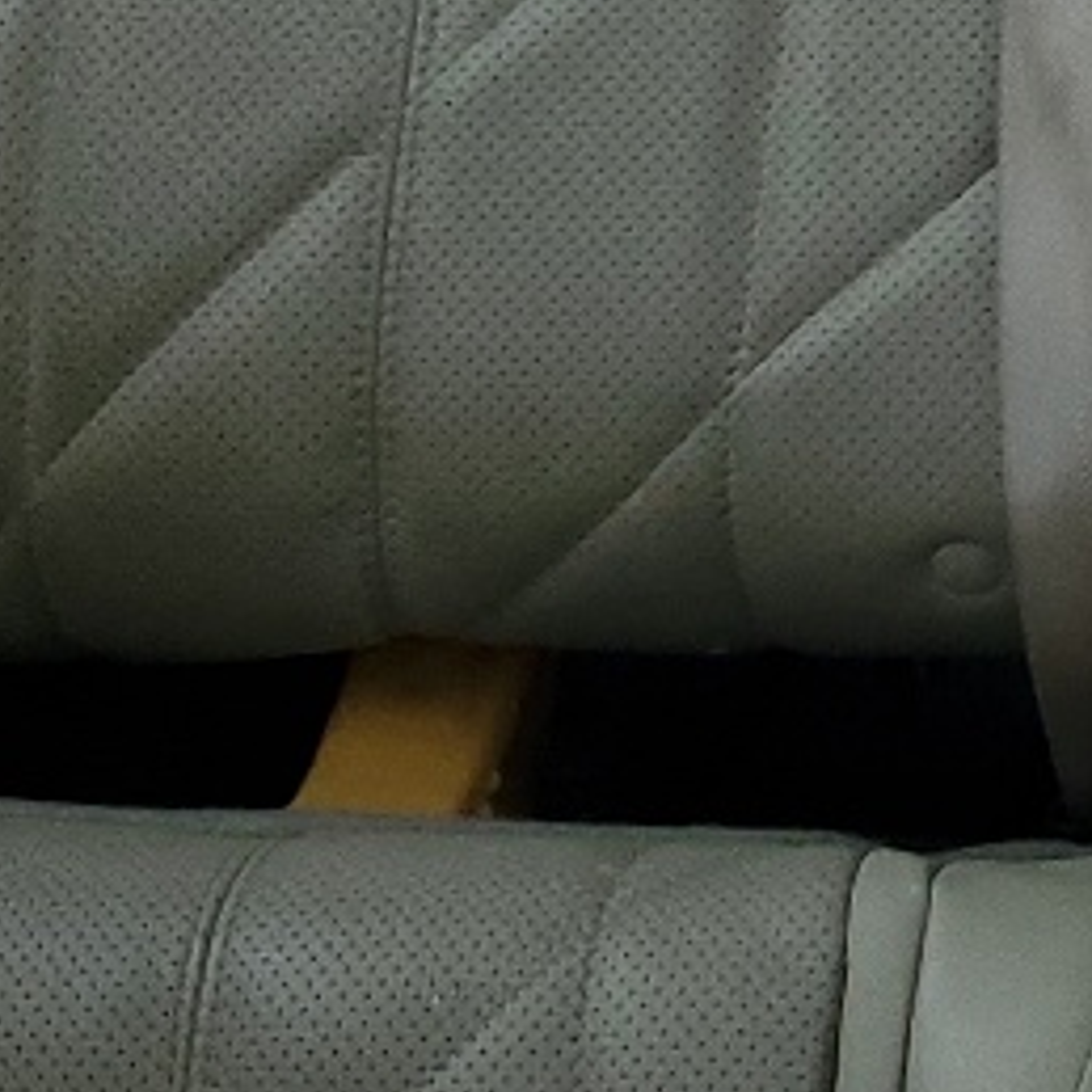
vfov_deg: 11.5
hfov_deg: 11.2
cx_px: 2180
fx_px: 5068
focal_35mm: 142
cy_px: -784
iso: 93
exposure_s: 1/120
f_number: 1.5
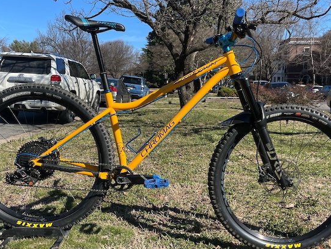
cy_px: 139
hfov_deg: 48.9
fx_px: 364
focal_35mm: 38
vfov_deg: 37.7
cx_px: 157
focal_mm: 4.2
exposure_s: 1/2353
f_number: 1.6
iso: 32
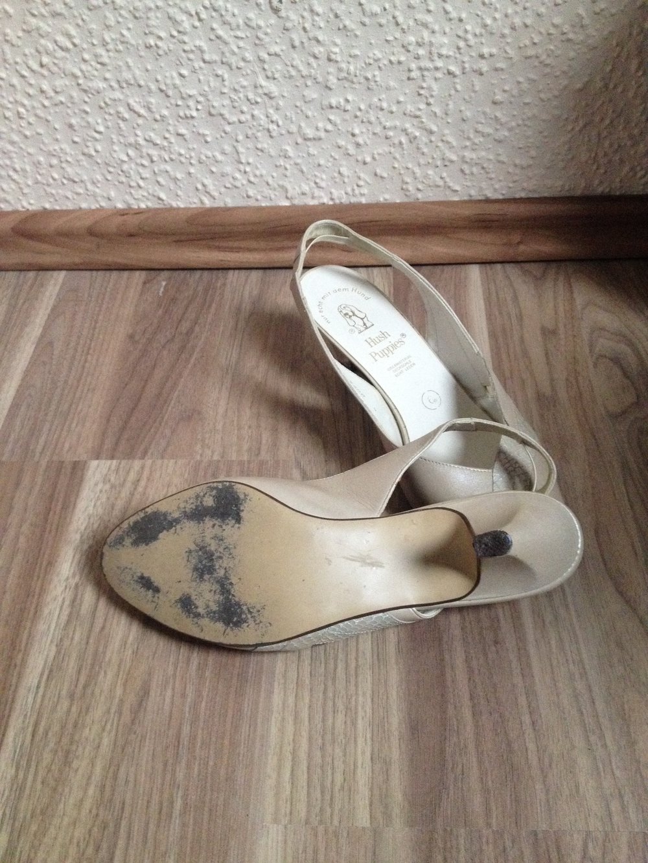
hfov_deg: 40.7
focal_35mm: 35
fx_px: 873
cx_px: 324
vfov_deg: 52.6
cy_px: 432
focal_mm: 4.28
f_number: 2.4
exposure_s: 1/20
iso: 400
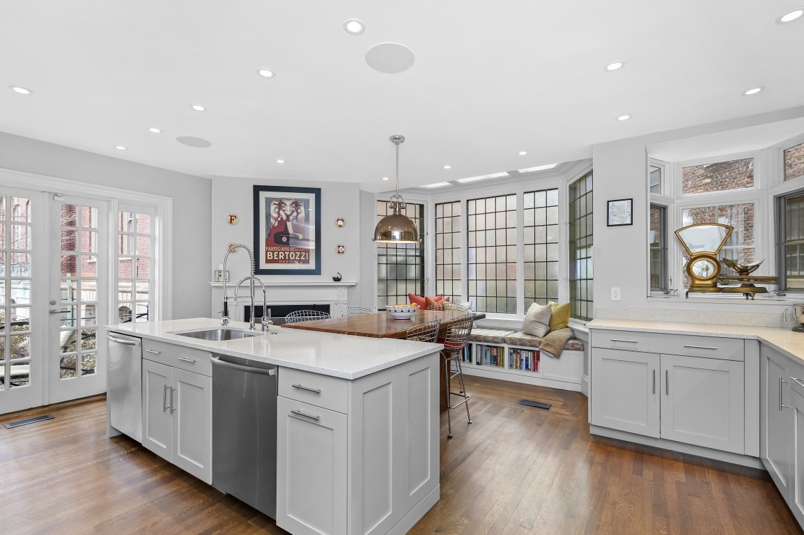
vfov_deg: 73.7
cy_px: 268
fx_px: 357
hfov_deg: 96.8
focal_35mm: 16
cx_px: 402
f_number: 5.6
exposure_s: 1/125
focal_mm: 16
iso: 1600
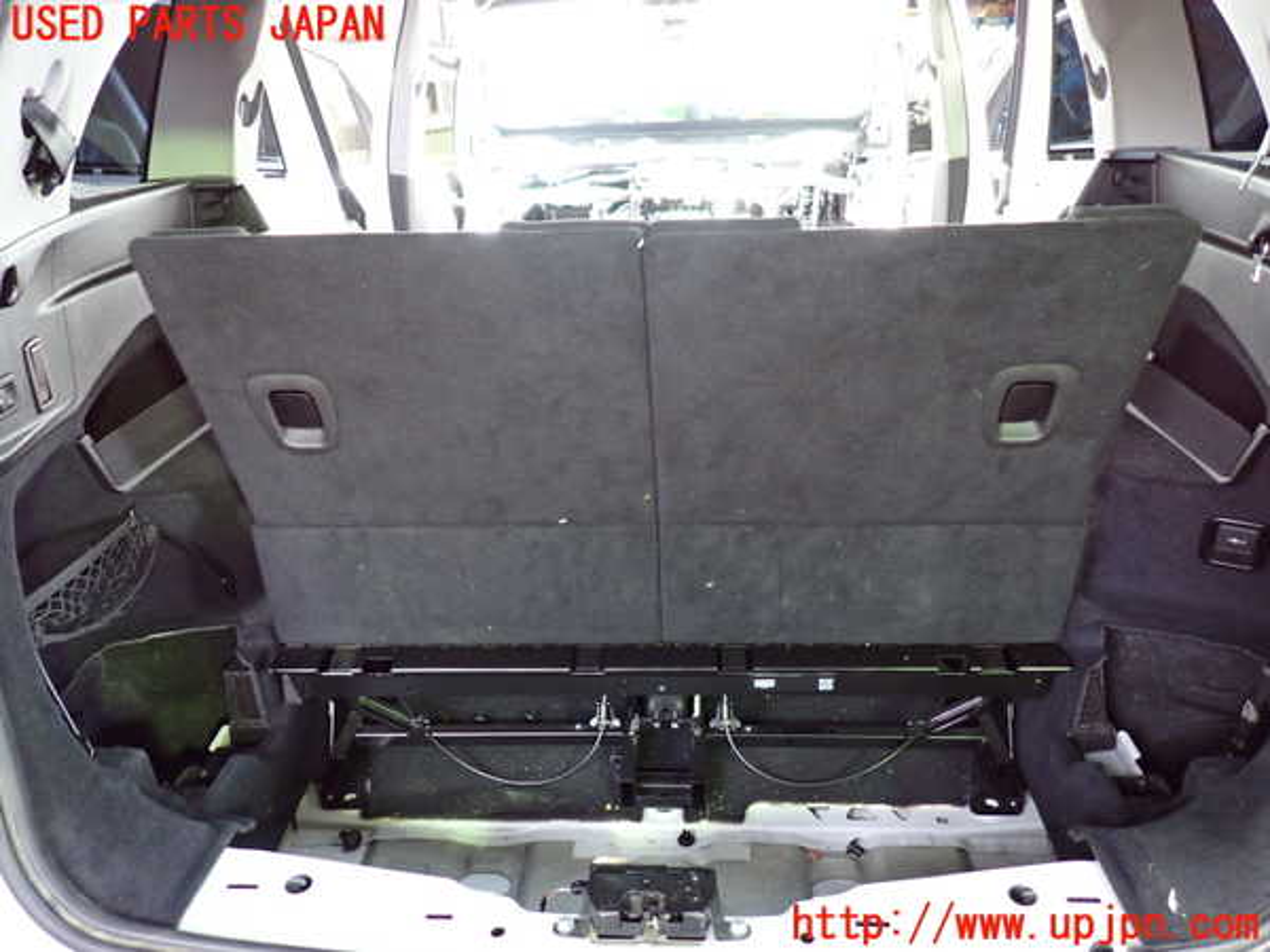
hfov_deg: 69.4
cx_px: 635
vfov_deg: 54.9
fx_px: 917
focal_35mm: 25
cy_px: 476
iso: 640
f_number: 2
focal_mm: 4.5
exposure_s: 1/30
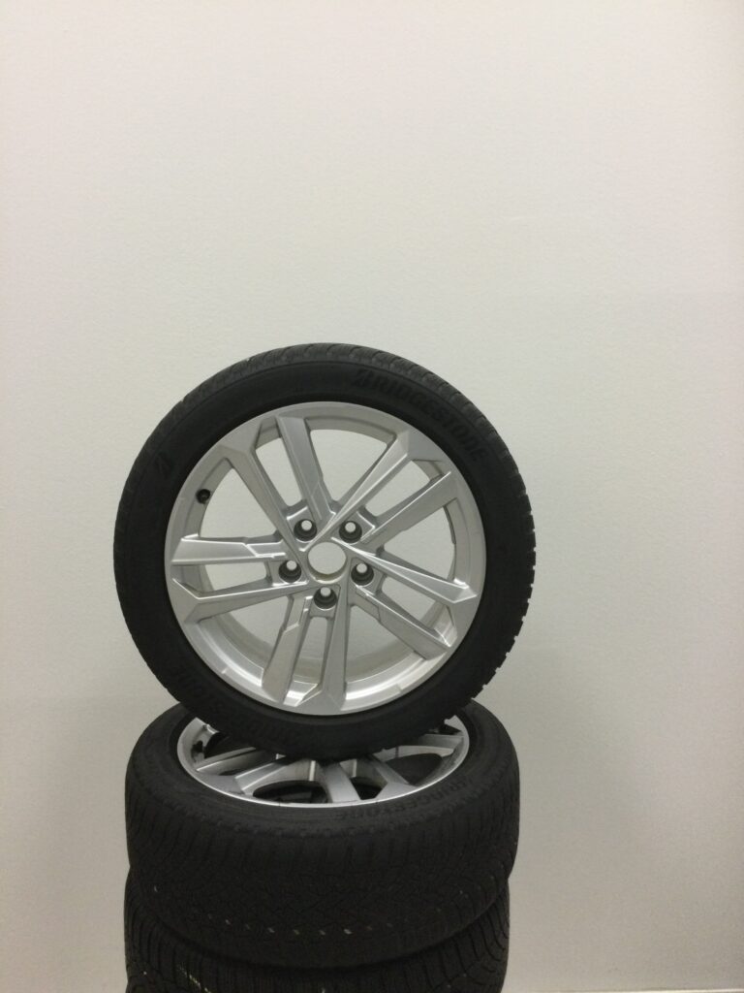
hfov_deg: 45.4
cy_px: 496
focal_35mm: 31
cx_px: 372
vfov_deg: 58.4
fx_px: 888
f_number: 2.4
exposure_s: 1/33
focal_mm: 3.3
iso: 125
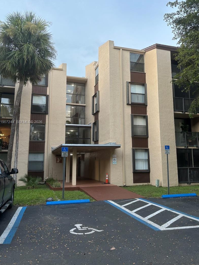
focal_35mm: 30
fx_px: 230
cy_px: 122
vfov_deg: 59.9
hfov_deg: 46.7
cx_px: 110
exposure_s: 1/121
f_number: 1.6
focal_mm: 5.96
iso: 40
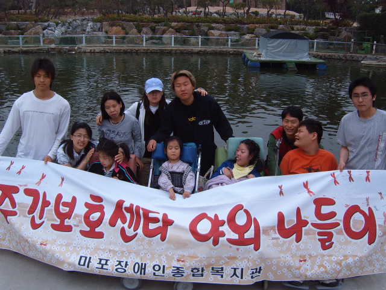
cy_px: 145
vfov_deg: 38.7
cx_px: 193
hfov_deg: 50.1
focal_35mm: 37
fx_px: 413
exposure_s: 1/250
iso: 63
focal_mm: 6.2
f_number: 6
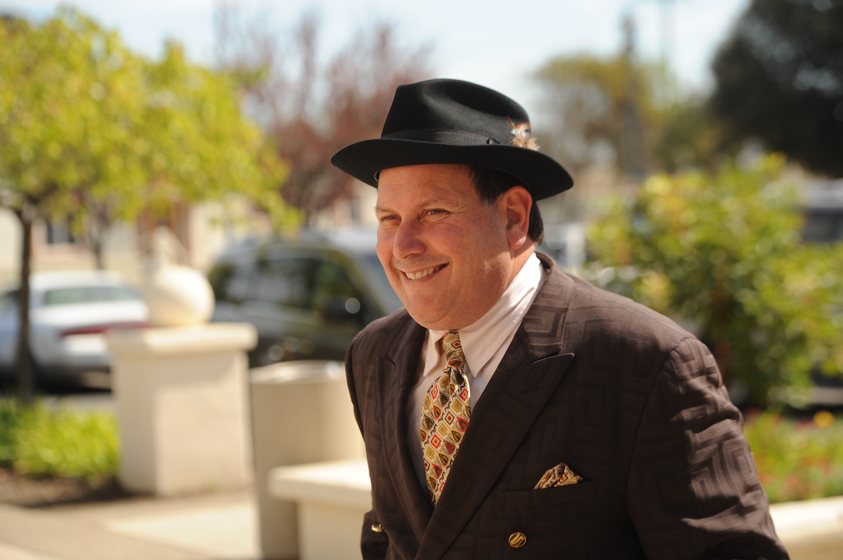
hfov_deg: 20.0
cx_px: 422
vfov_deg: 13.4
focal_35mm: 102
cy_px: 280
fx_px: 2386
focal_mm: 102
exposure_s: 1/800
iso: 200
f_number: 4
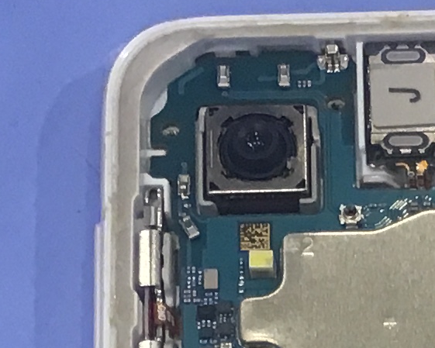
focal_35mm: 176
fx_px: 2266
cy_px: 816
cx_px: 607
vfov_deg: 8.1
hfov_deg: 10.7
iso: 25
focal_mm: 3.3
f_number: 2.4
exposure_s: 1/30
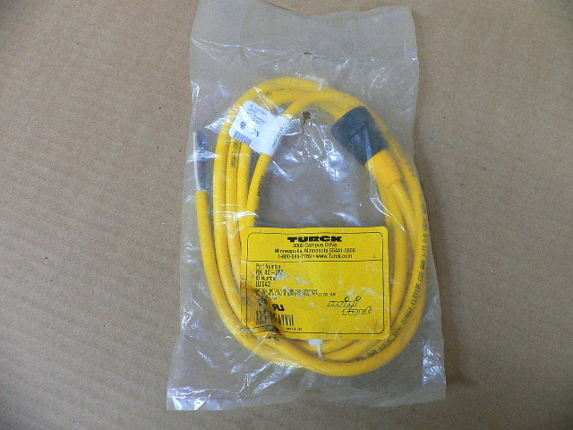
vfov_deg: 40.7
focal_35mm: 35
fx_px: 579
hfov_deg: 52.6
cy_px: 215
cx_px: 286
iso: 200
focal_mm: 4.6
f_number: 2.8
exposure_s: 1/20
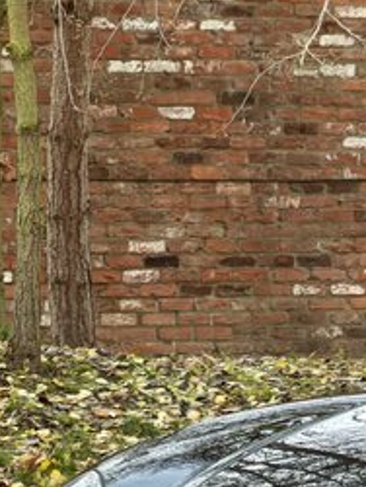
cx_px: 730
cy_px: 551
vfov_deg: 6.2
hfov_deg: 4.6
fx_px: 4504
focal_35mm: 320
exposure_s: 1/121
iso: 100
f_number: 2.8
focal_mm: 16.89
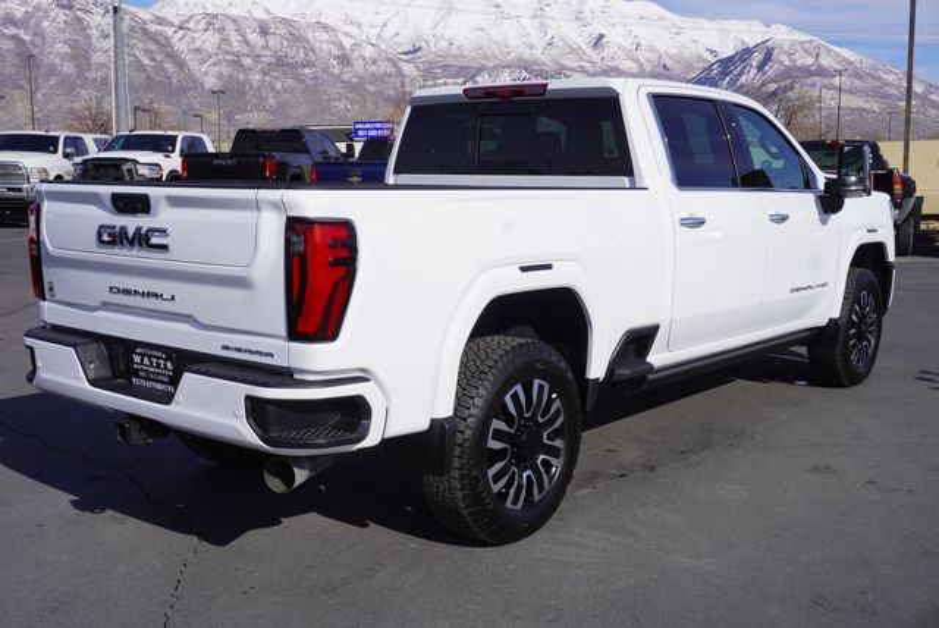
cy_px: 314
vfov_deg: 34.3
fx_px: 1018
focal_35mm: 39
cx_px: 470
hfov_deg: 49.5
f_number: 11
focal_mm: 26
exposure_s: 1/320
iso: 100
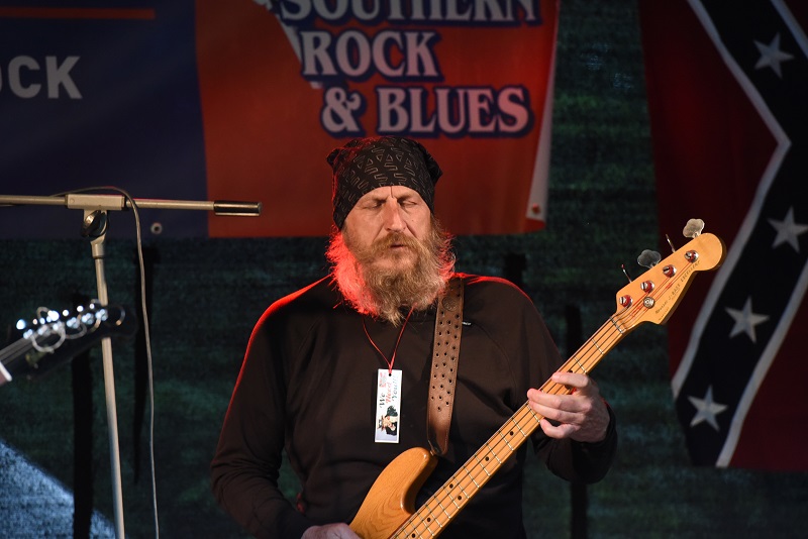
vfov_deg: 6.9
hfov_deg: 10.3
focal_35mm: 200
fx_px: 4490
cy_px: 270
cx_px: 404
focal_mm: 200
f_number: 5.6
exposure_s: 1/160
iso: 5000
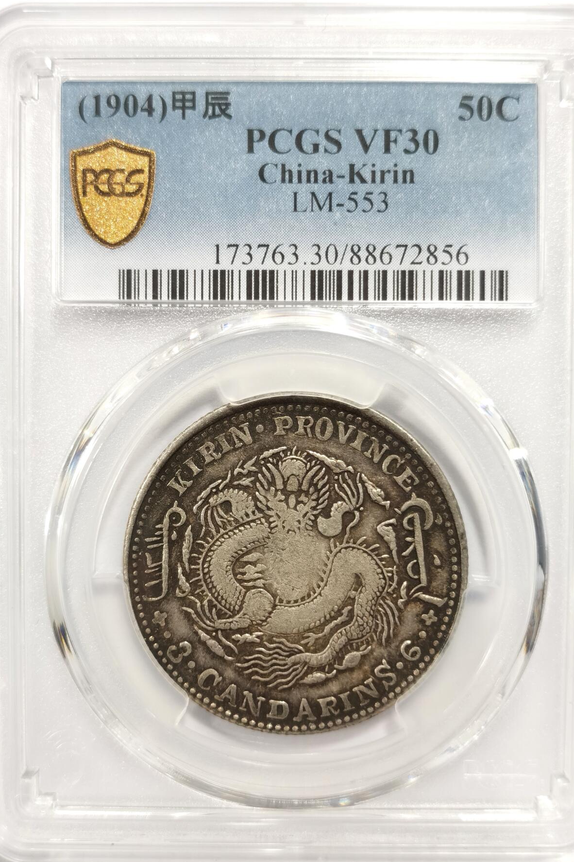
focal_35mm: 57
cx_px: 293
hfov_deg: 23.8
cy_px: 435
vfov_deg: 35.1
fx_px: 1364
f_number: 16
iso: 160
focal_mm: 5.56
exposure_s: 1/100
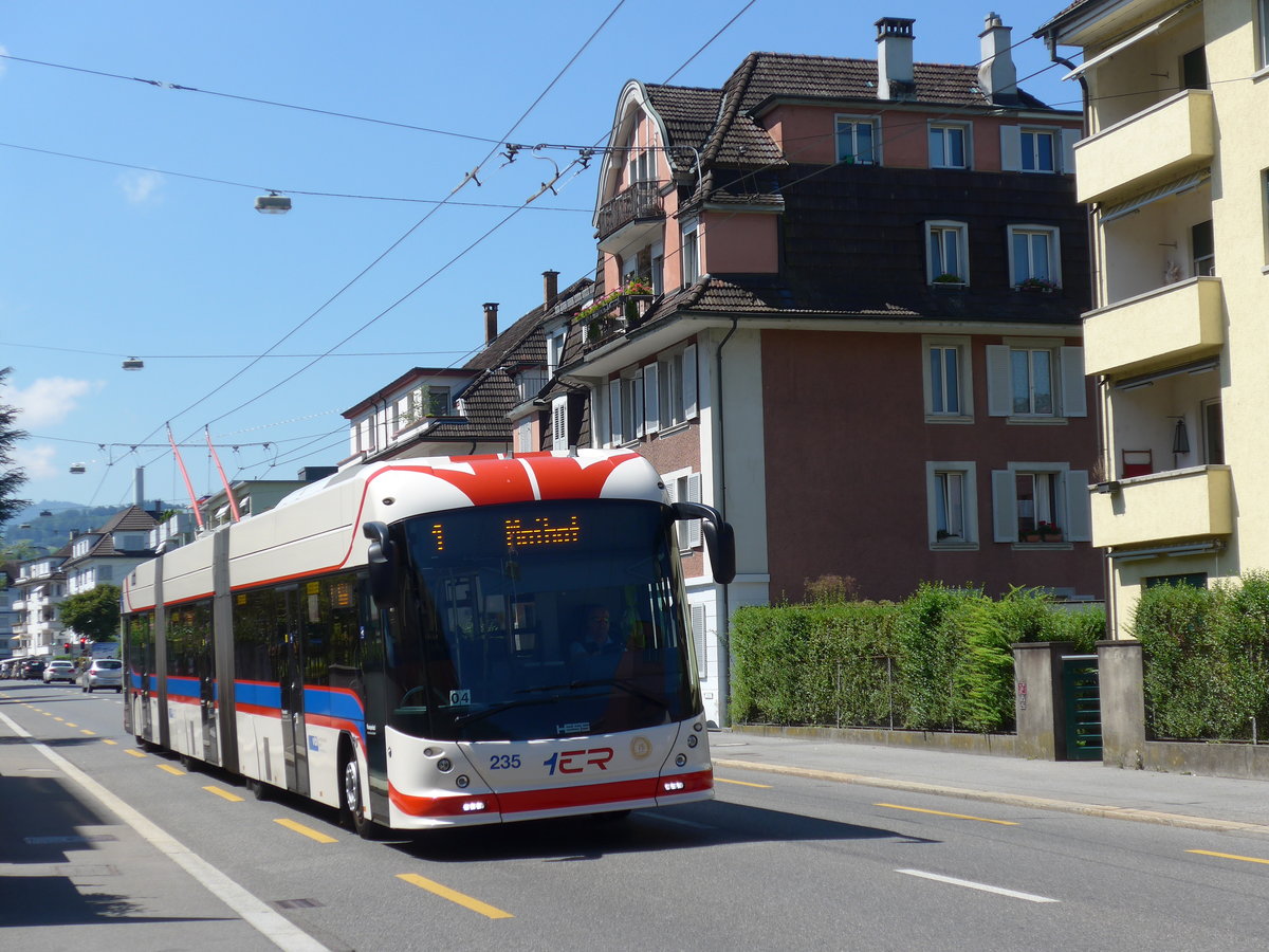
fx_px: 2273
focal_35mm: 62
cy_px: 476
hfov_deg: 31.2
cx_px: 634
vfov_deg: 23.7
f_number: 3.7
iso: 80
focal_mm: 12.7
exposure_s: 1/1000
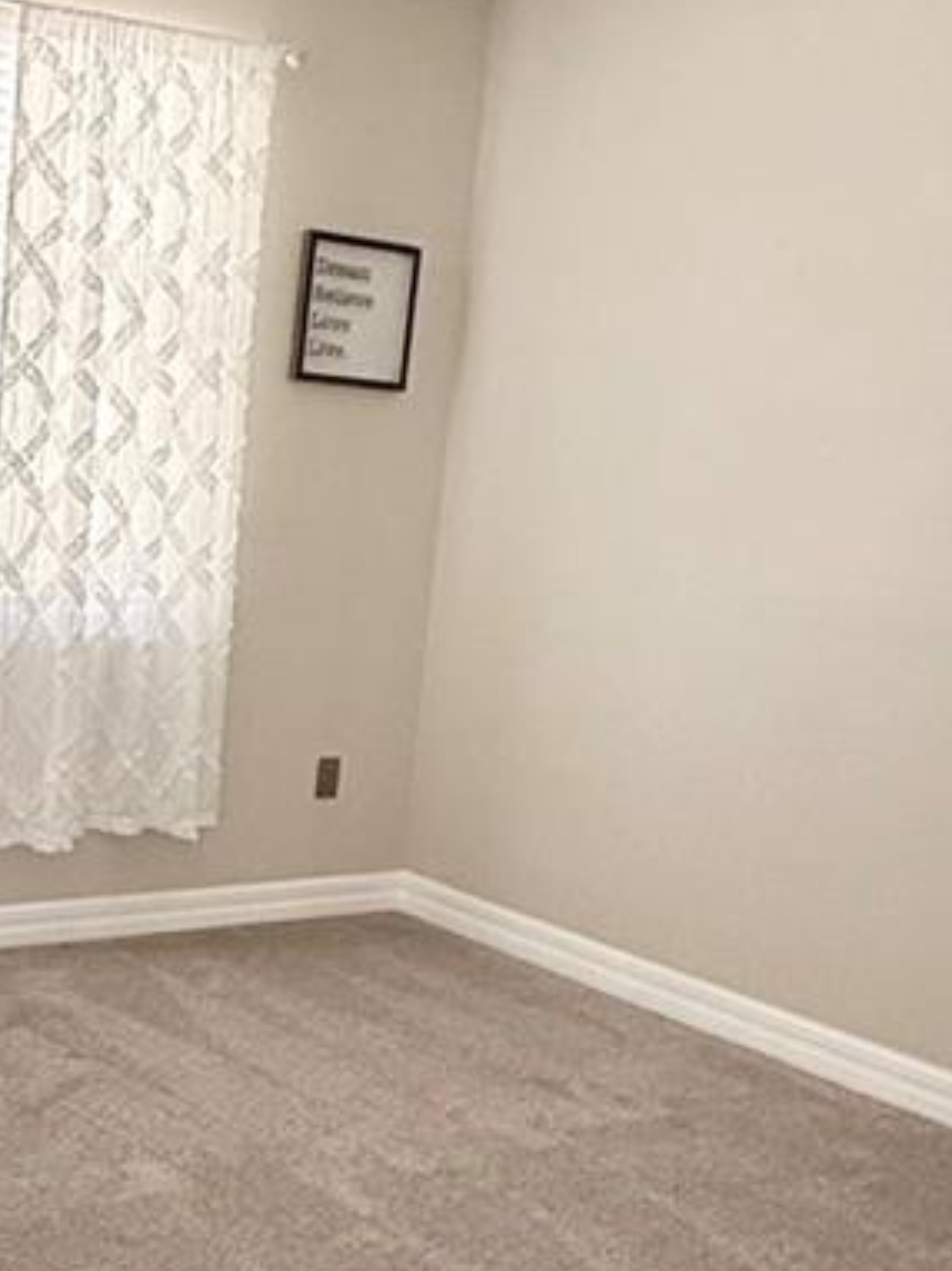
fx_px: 1615
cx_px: -27
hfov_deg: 30.3
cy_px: 675
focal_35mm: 44
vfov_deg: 42.9
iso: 125
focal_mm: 2.22
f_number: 2.2
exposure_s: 1/99
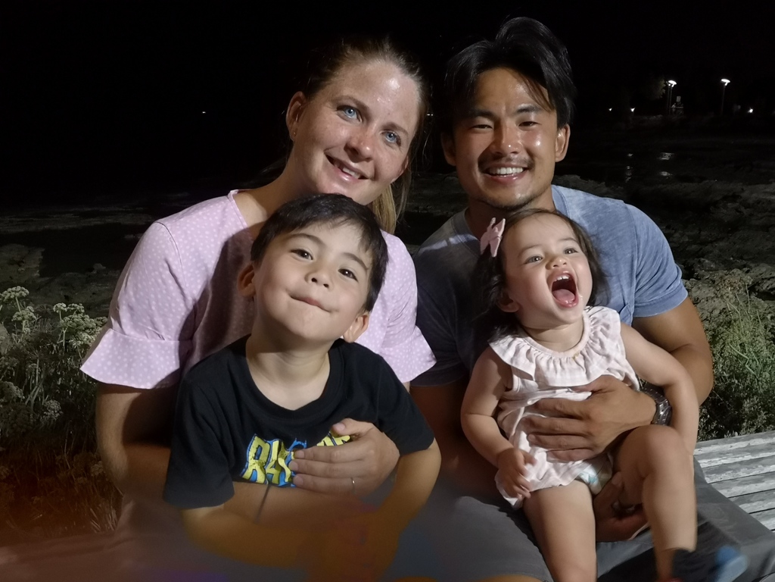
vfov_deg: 39.7
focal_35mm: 36
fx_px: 806
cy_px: 291
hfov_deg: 51.4
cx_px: 388
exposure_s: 1/25
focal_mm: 3.95
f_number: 1.8
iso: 400
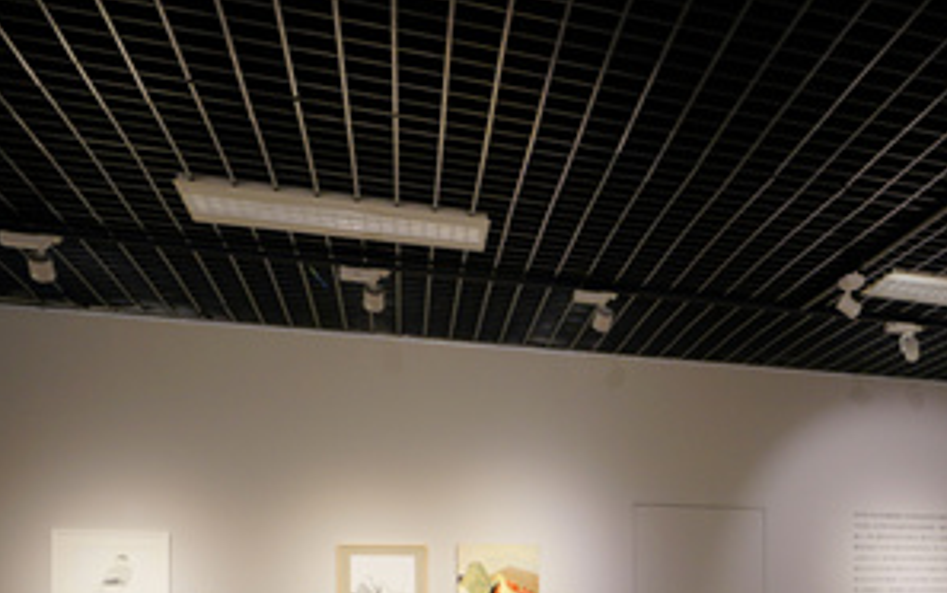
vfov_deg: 25.4
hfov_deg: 34.4
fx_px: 1240
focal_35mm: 48
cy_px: 607
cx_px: 1106
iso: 100
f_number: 8
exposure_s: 1/1.6
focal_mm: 20
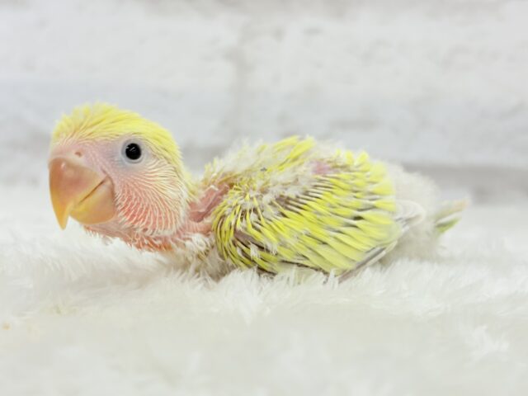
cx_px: 264
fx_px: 793
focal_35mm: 52
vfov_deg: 28.0
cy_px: 198
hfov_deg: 36.8
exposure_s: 1/100
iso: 64
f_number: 1.6
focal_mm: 5.96
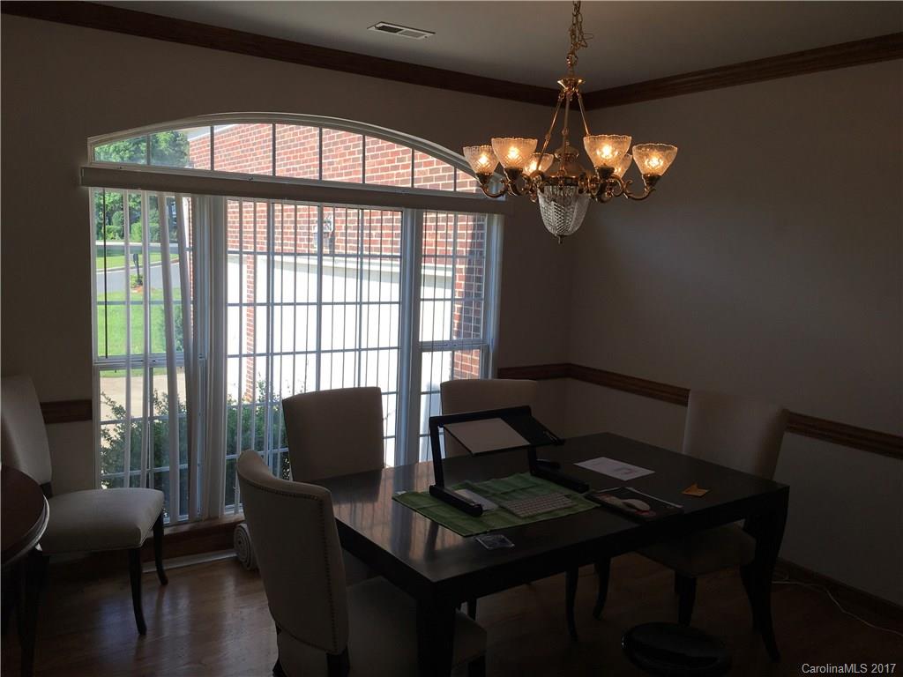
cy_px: 338
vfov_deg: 48.2
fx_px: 756
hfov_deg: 61.7
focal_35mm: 29
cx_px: 452
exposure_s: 1/439
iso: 25
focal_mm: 4.15
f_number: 2.2
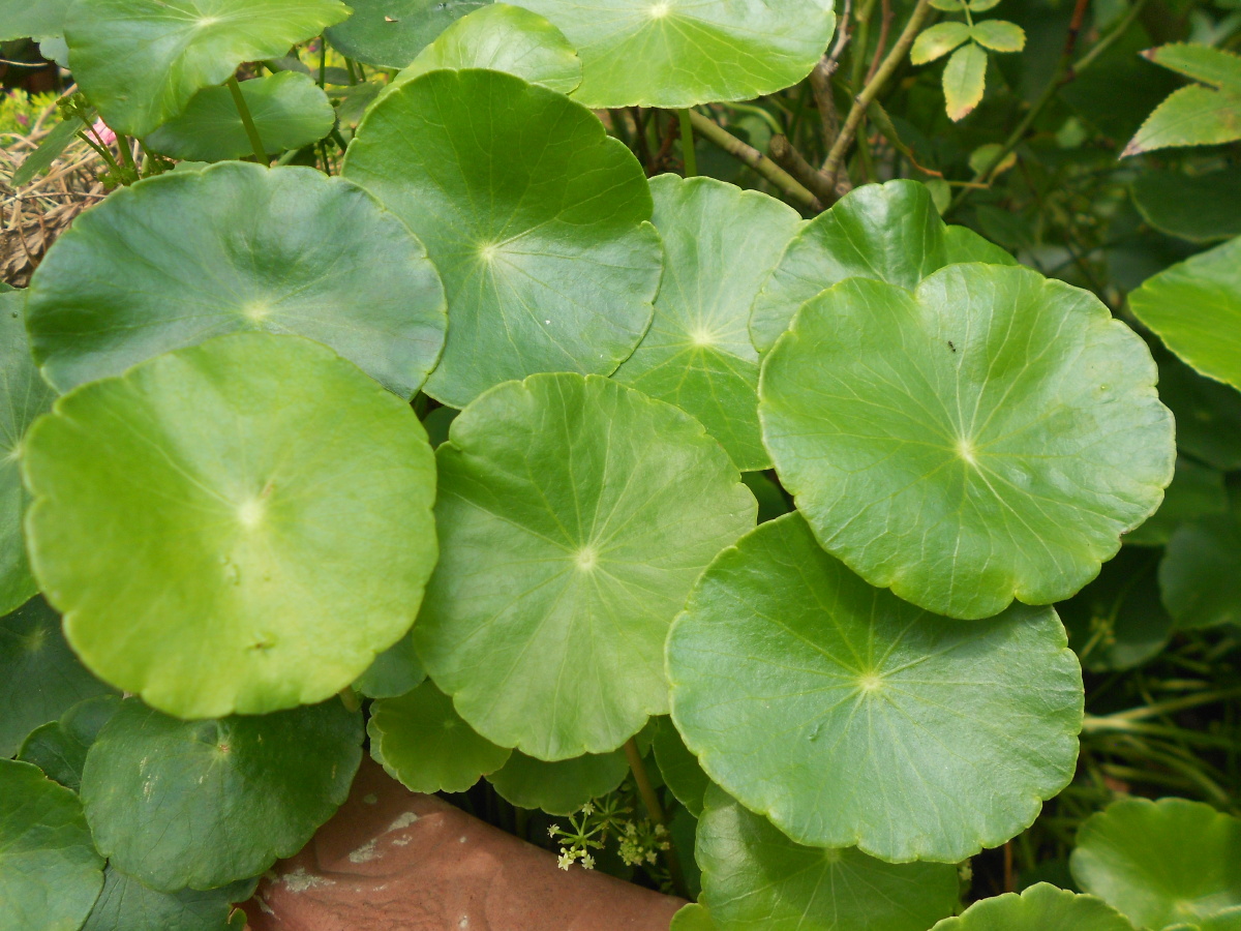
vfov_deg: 48.2
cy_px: 466
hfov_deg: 61.7
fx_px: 1040
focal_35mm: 29
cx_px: 620
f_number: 3.4
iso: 80
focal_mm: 5.3
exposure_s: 1/250
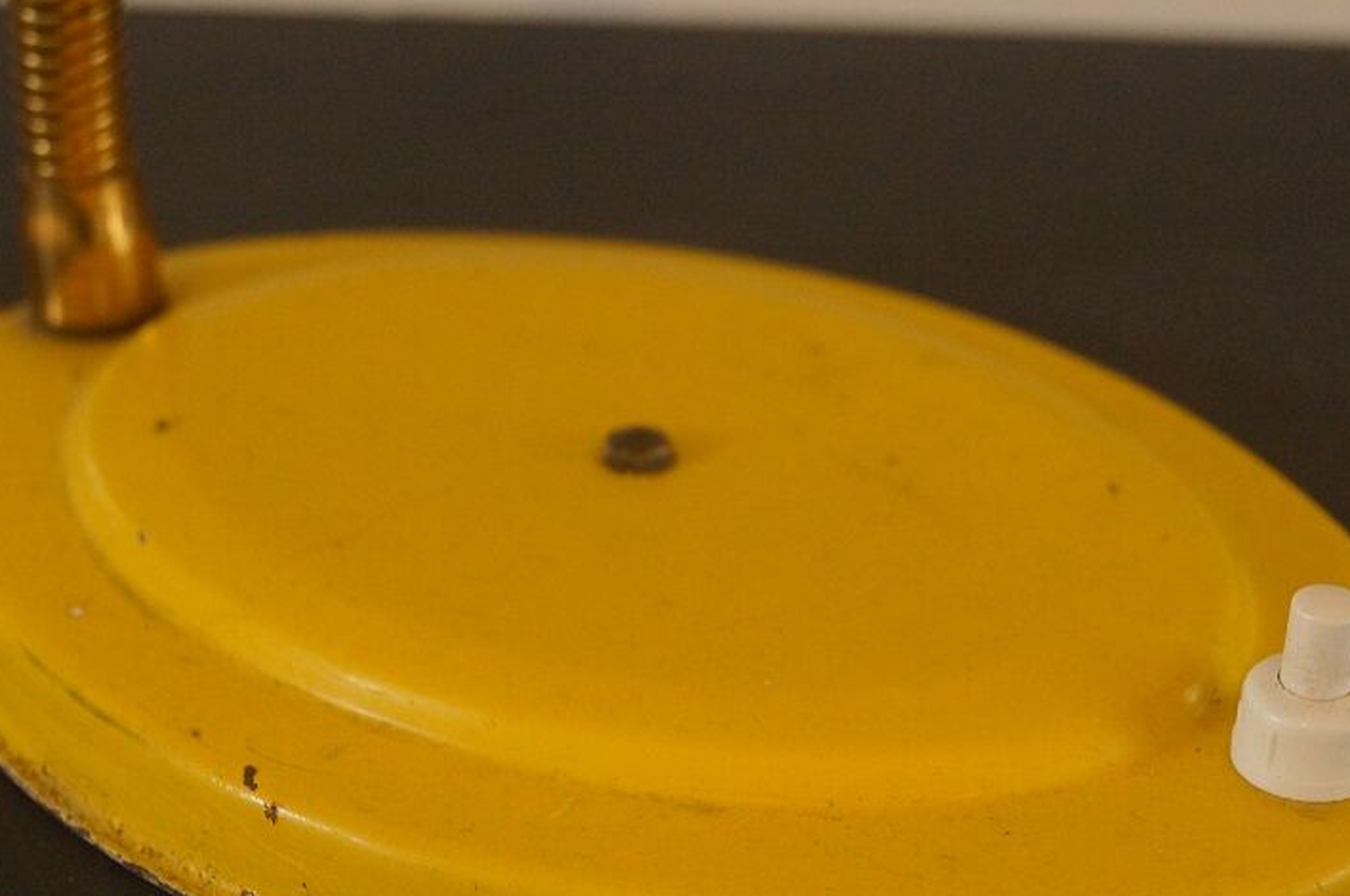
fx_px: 3483
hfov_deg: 21.9
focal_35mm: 93
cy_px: 621
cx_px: 756
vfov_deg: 14.6
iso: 2500
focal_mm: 45
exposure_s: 1/80
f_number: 6.3
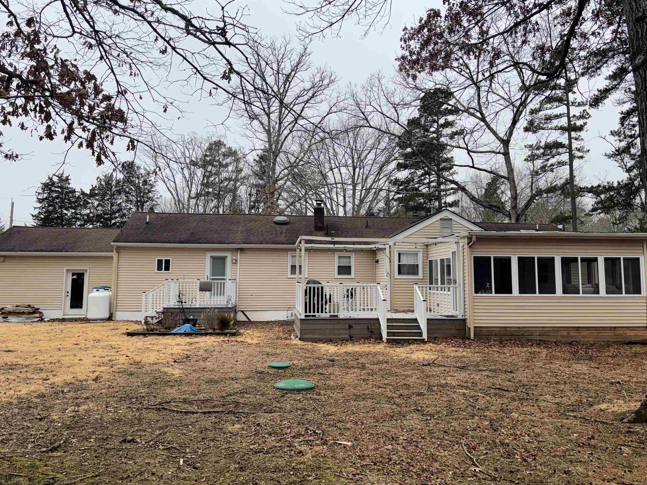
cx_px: 319
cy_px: 234
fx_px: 523
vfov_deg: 49.7
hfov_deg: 63.4
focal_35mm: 28
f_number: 1.6
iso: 50
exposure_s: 1/1337
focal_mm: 5.96
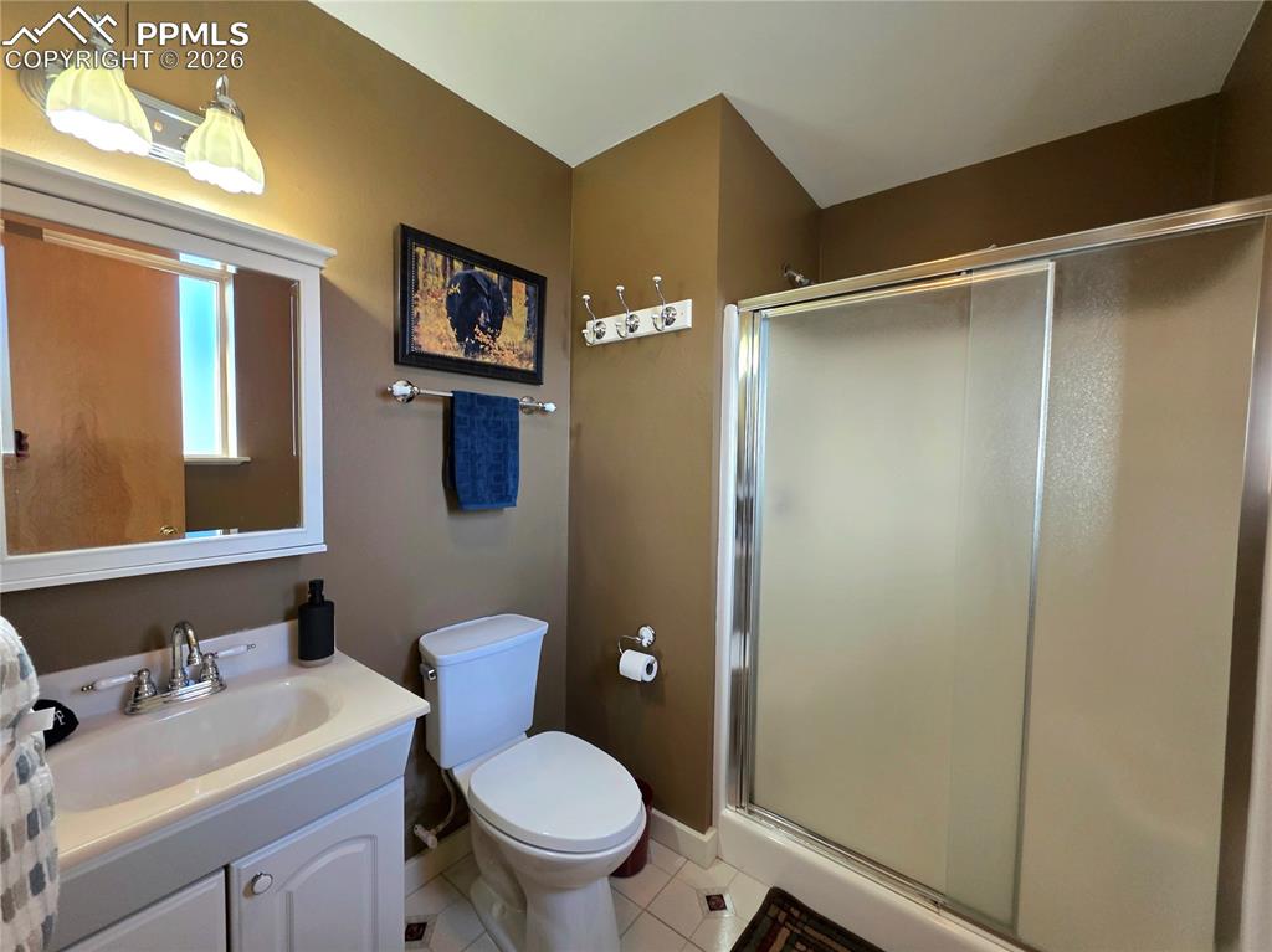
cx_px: 636
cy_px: 476
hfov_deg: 106.2
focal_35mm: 13
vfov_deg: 89.9
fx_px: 477
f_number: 1.9
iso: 320
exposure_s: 1/60.2
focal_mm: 2.2
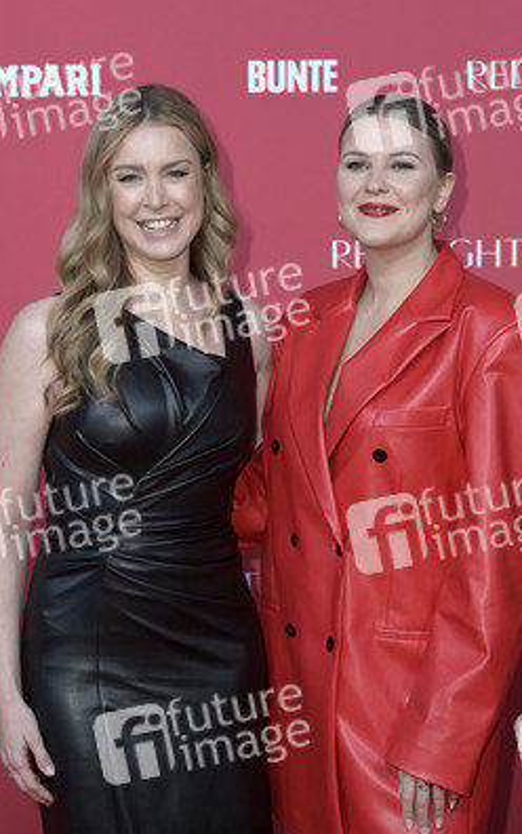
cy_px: 419
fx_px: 1636
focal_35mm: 72
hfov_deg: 18.1
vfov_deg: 28.6
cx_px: 263
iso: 1600
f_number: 5
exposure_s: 1/400
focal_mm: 70
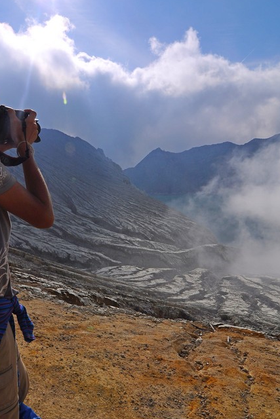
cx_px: 74
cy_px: 225
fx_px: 301
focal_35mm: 26
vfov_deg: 69.7
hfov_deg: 48.3
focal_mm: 11
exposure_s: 1/800
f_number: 10
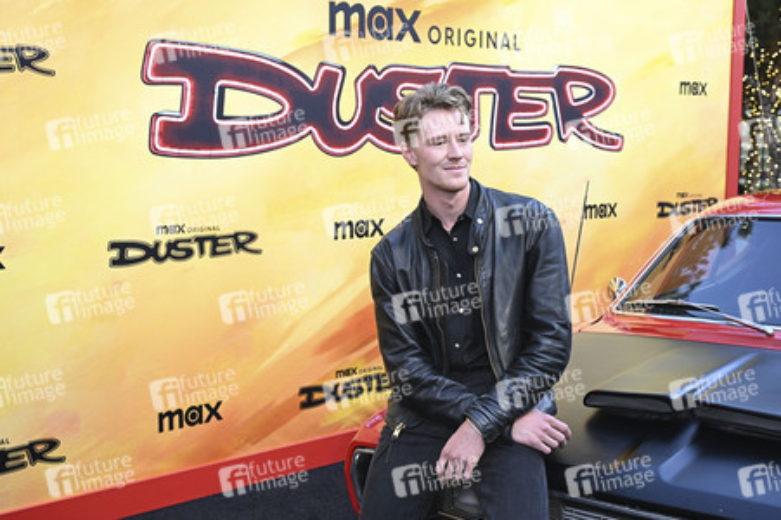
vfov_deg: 27.5
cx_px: 390
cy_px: 260
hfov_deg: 40.4
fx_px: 1062
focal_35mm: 49
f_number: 5.6
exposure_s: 1/200
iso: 1250
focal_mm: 49
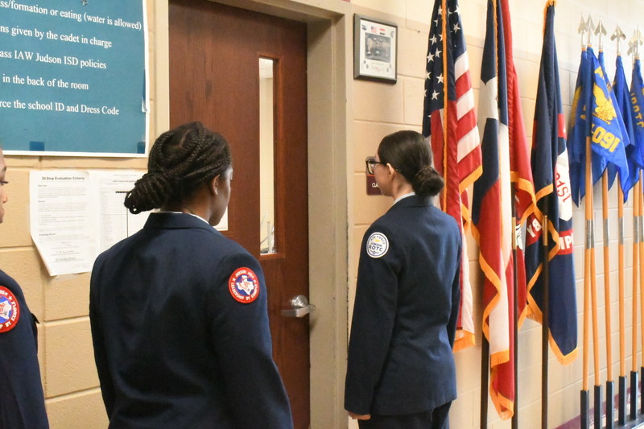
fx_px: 912
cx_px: 322
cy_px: 214
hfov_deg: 38.9
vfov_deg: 26.5
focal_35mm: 51
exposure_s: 1/50
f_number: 22
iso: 36000
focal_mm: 34
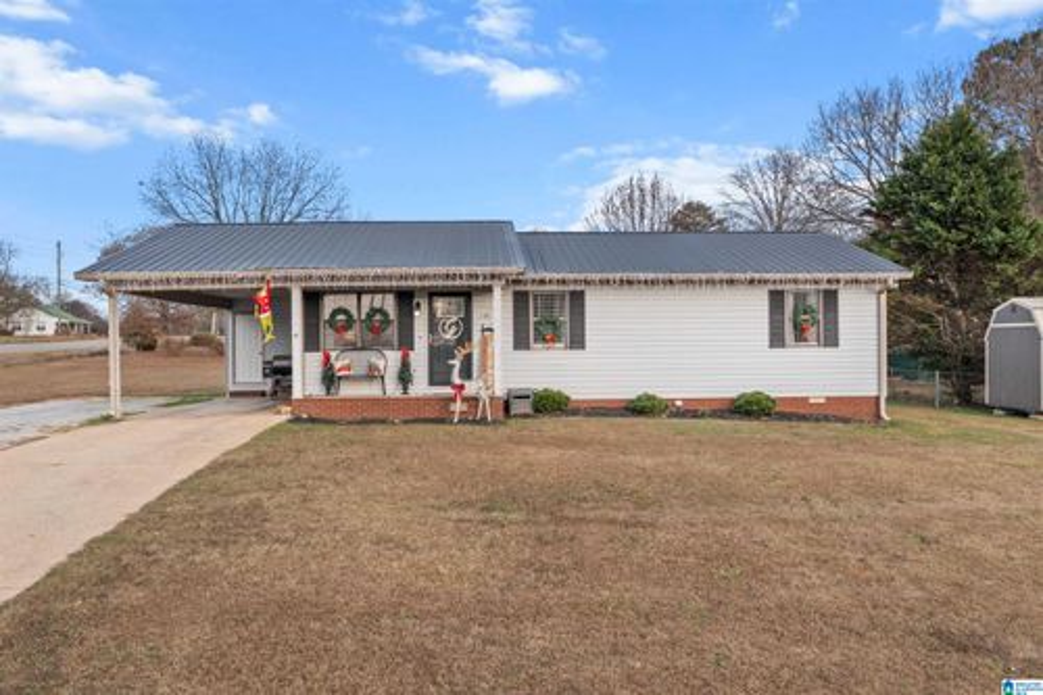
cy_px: 348
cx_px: 522
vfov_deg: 46.4
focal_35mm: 28
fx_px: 811
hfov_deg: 65.5
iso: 200
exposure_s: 1/60
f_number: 3.2
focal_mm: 10.26
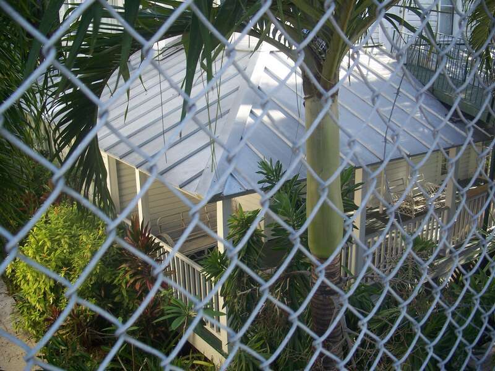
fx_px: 529
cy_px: 186
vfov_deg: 38.7
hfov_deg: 50.1
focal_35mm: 37
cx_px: 248
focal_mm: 7.8
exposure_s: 1/100
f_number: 2.8
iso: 64
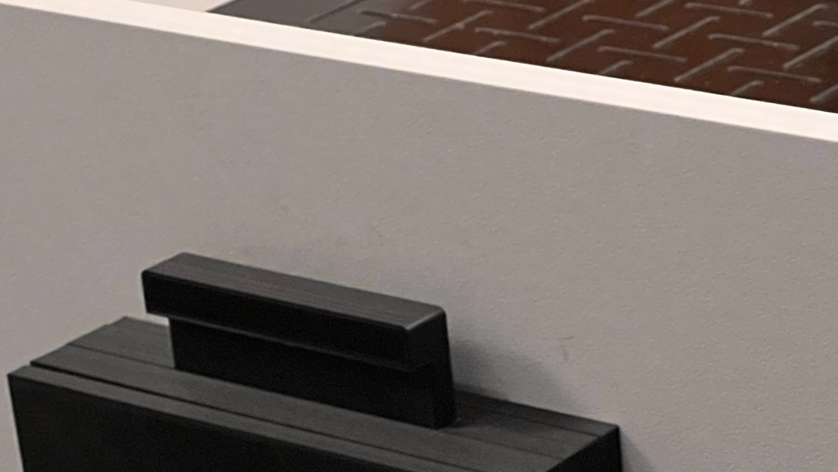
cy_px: 561
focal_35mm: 165
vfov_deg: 7.3
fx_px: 3667
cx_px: 656
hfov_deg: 13.0
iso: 1600
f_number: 2.8
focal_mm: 9
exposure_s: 1/24
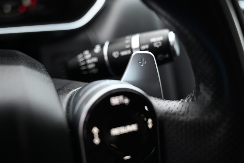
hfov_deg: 44.5
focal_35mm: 44
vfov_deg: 30.5
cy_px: 82
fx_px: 298
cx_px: 122
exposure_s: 1/125
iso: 1250
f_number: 4
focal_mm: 44
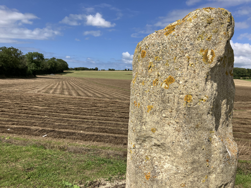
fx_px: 203
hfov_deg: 63.4
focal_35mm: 28
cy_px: 94
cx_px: 126
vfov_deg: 49.7
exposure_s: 1/3247
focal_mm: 3.99
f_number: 1.8
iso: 32
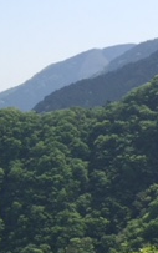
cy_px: 249
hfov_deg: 13.0
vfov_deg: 20.8
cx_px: -51
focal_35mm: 97
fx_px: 668
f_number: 2.2
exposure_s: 1/1980
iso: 32
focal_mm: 4.15
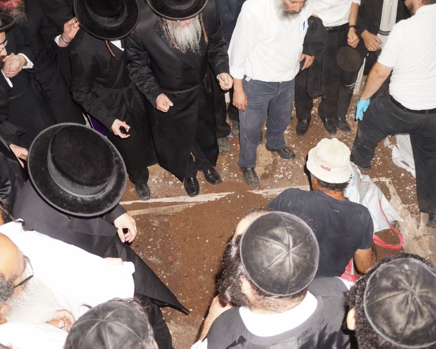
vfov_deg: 47.1
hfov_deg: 57.2
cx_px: 215
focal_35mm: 31
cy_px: 174
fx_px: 400
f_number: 3.5
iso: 800
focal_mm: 18
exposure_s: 1/60
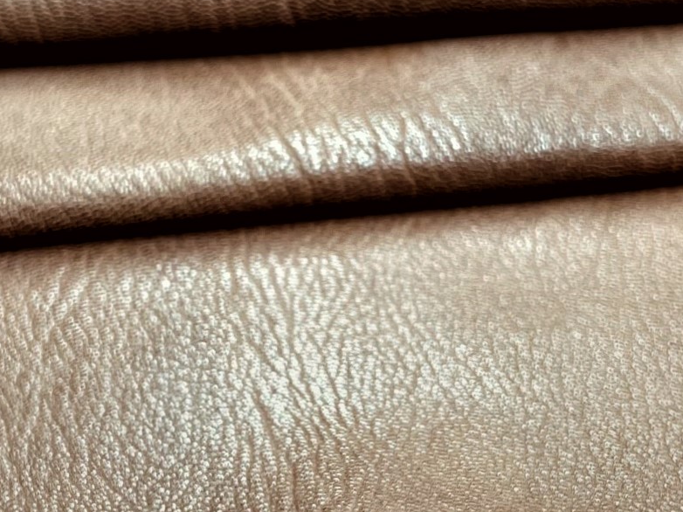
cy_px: 219
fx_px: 1322
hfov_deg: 29.0
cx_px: 342
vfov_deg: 21.9
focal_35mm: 67
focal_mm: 4.2
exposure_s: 1/60
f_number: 1.6
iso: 80
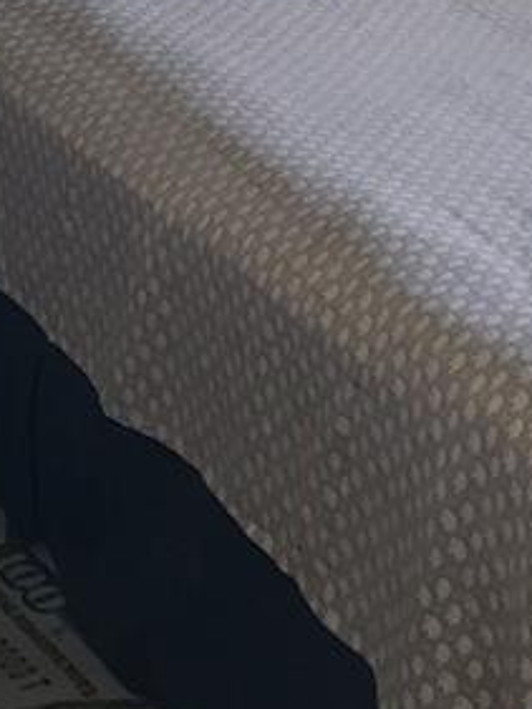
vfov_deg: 16.1
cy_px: -371
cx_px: 535
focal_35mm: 111
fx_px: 2273
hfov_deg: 13.2
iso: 100
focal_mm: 4.3
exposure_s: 1/40
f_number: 1.5
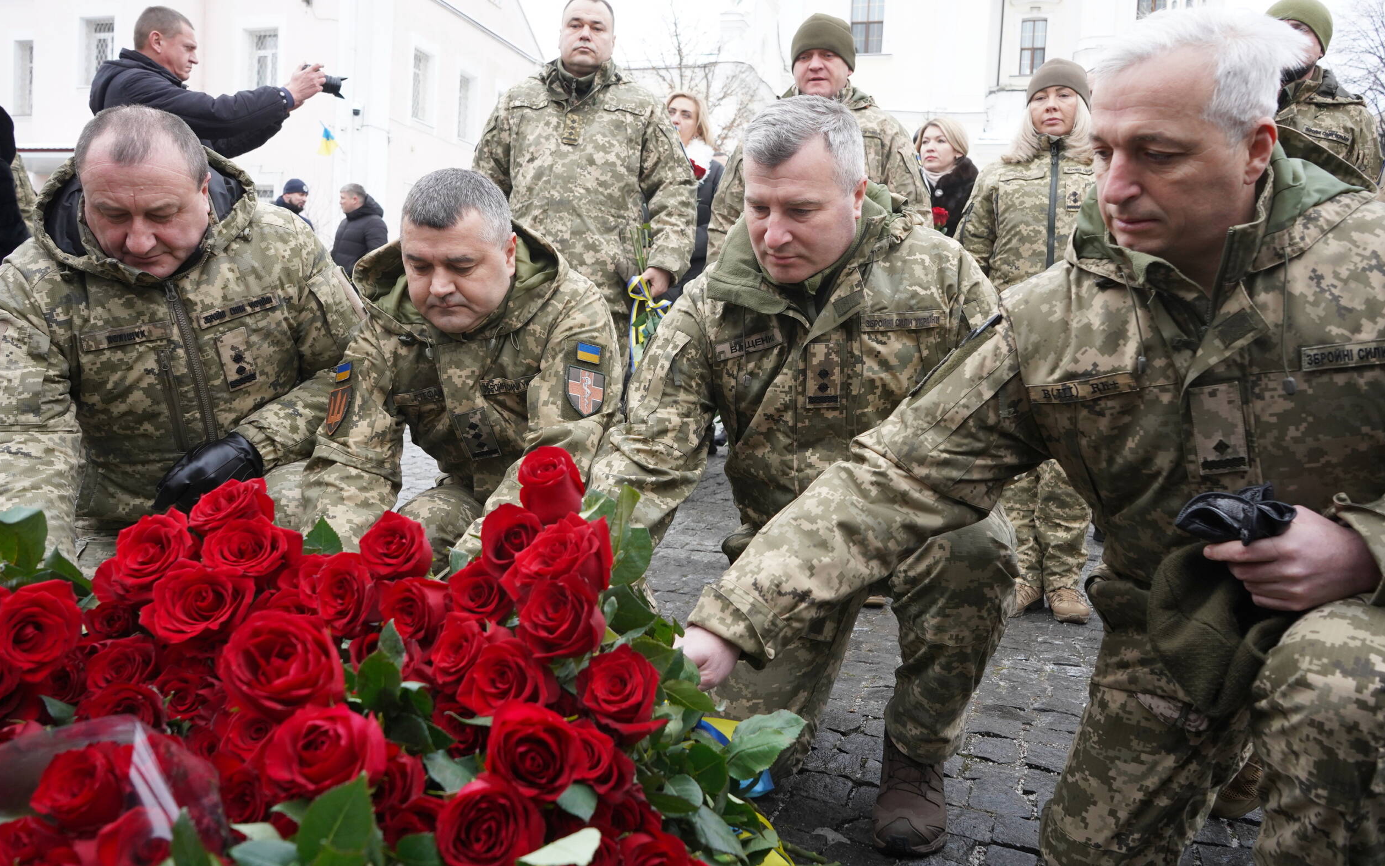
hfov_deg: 64.6
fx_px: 1095
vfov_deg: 43.1
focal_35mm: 29
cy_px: 398
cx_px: 692
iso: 1600
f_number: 7.1
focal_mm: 28
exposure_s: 1/160
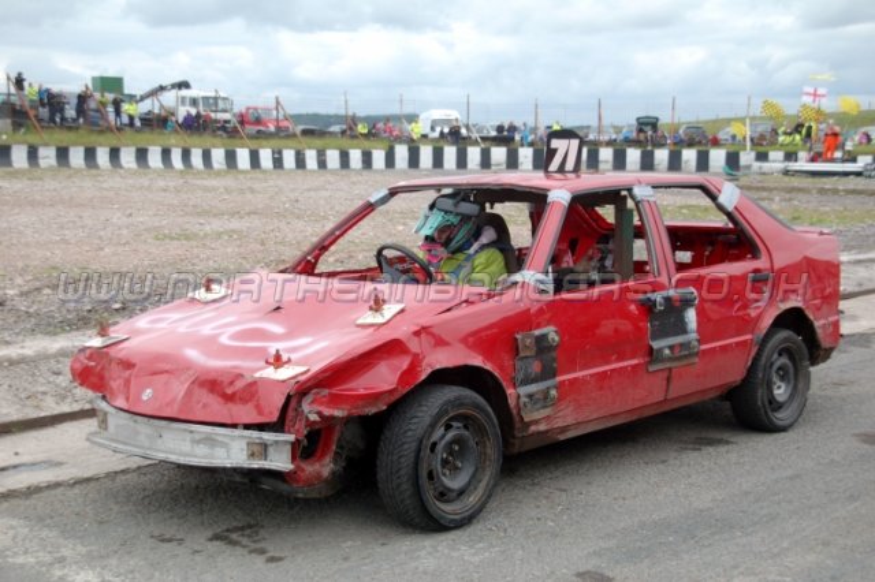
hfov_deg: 38.9
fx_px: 1239
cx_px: 438
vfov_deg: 26.5
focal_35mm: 51
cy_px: 291
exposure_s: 1/500
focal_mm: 34
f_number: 4.5
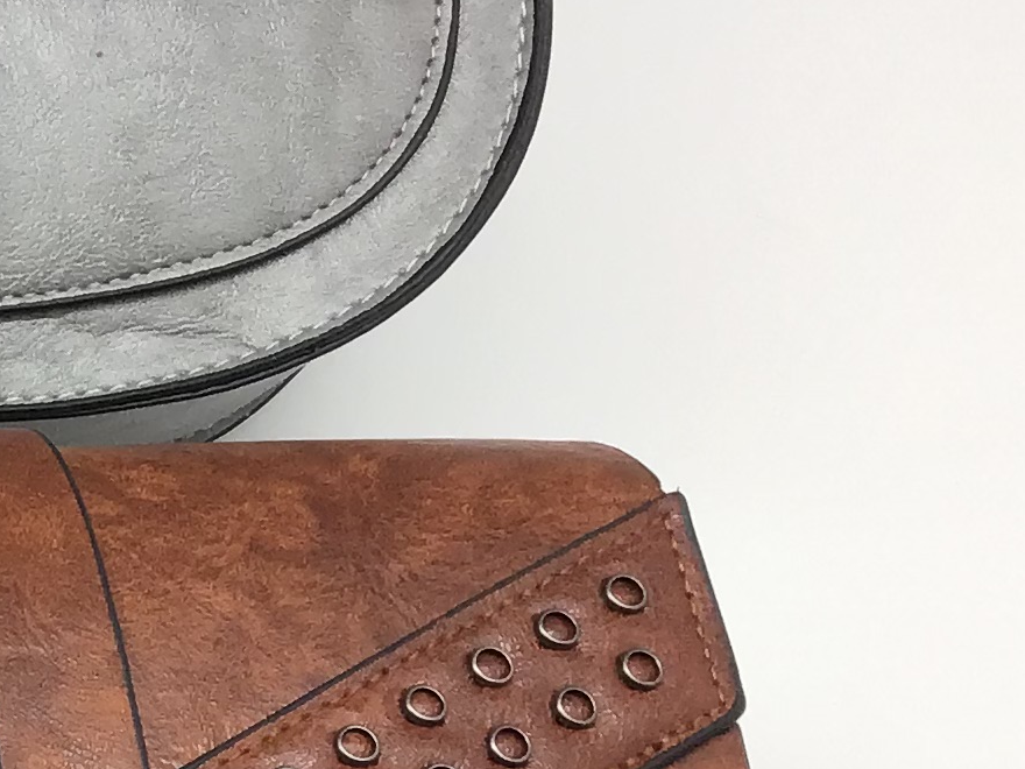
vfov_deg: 12.8
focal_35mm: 115
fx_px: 3405
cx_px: -813
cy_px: 599
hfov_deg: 14.9
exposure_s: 1/100
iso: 40
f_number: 2.4
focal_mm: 3.3
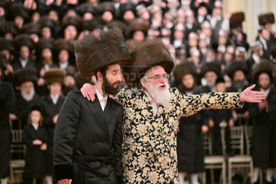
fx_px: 1188
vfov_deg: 8.9
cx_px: 138
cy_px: 92
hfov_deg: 13.2
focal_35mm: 155
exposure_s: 1/250
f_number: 2.8
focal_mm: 155
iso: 2500
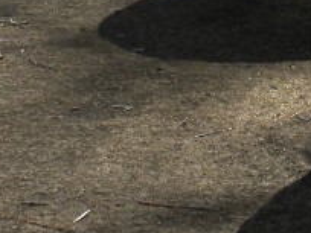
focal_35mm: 186
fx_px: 1671
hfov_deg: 10.6
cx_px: 49
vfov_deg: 7.6
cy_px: -239
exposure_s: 1/123
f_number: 10
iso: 64
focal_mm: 6.6
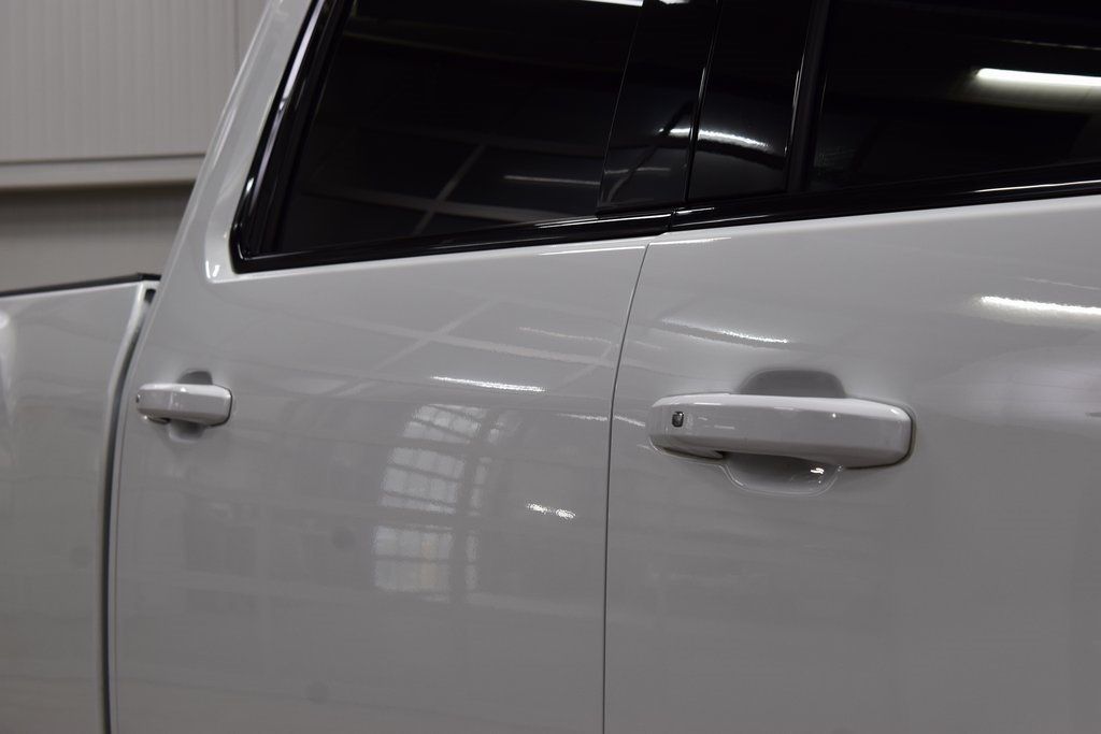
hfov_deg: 33.4
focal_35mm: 60
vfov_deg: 22.6
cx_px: 550
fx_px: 1835
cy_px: 367
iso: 400
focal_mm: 40
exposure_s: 1/30
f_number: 7.1
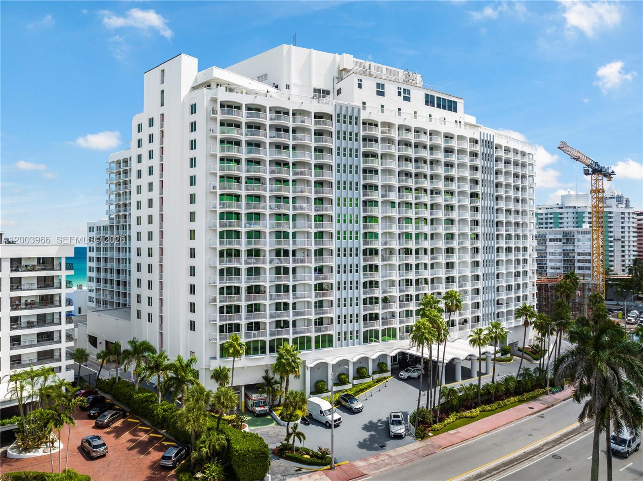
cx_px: 322
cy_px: 240
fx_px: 445
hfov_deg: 71.6
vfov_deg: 56.7
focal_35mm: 24
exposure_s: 1/1600
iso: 100
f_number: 2.8
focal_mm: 12.29
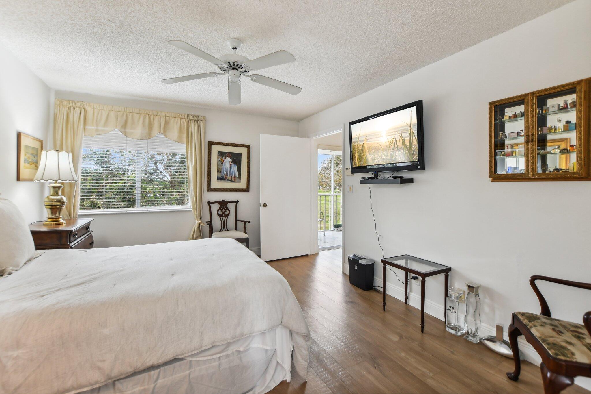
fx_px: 246
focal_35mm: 15
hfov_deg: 100.4
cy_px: 197
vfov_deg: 77.3
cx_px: 296
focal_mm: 10
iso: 400
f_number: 8
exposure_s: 1/40
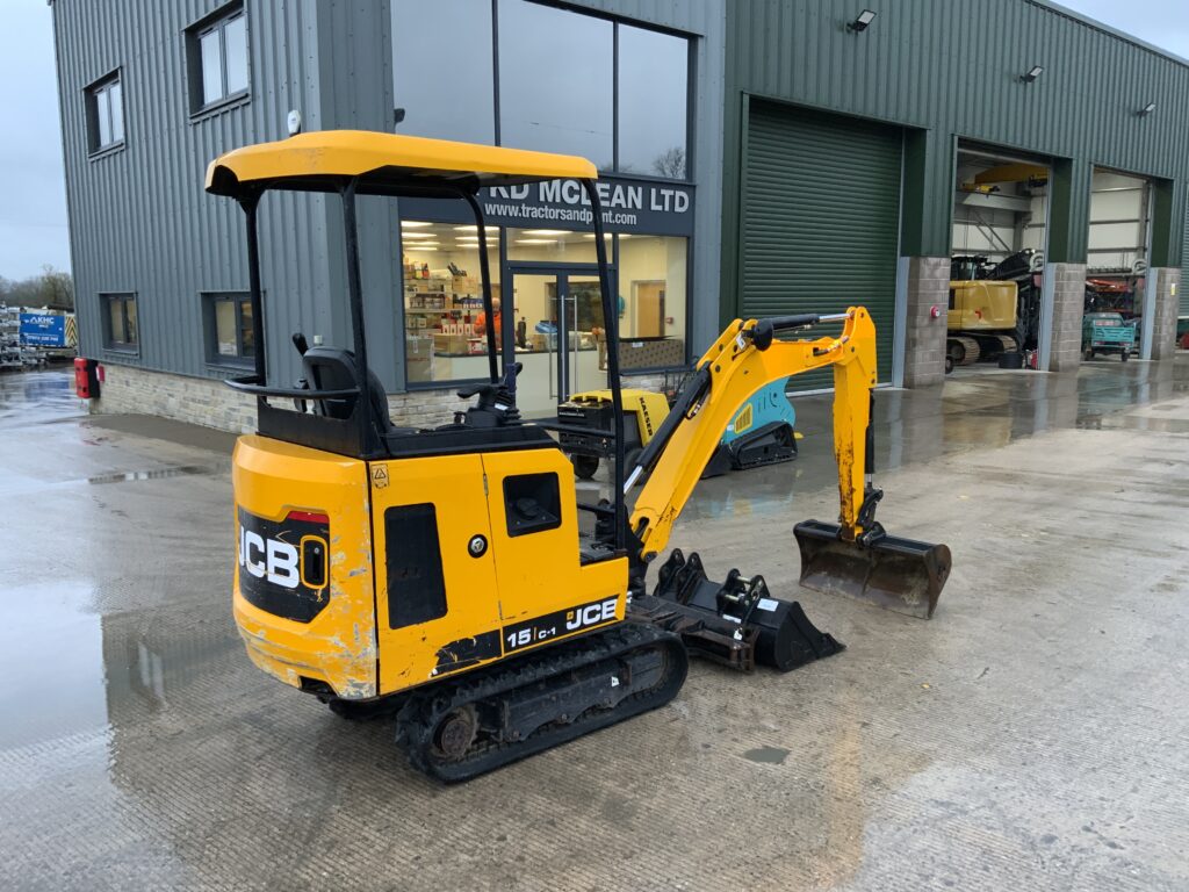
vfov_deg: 48.2
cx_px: 594
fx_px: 996
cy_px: 446
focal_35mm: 29
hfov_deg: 61.7
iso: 64
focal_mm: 3
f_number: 1.8
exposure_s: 1/77
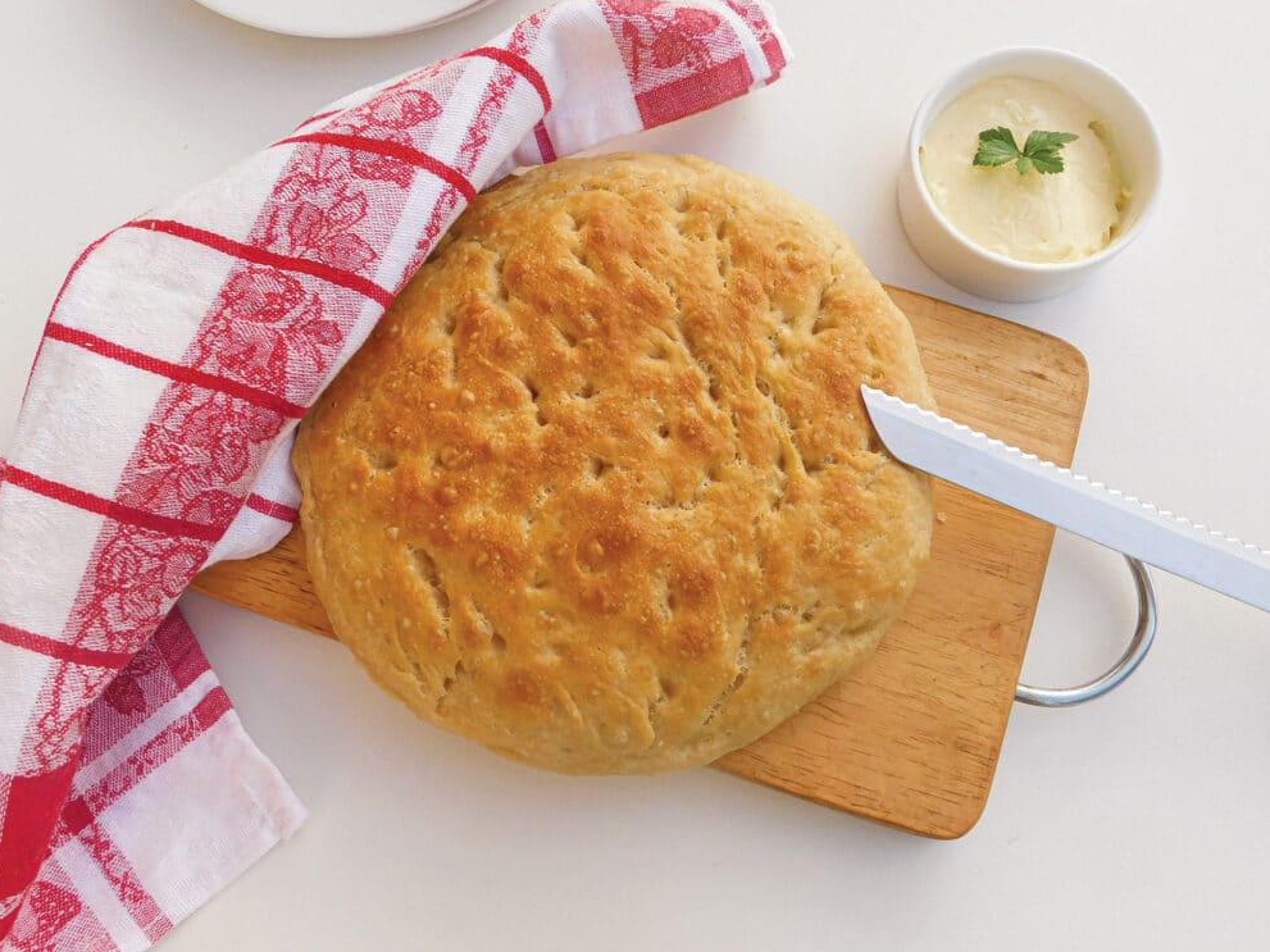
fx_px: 1137
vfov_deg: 45.4
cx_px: 619
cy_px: 469
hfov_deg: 58.3
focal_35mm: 31
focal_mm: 5.3
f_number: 3.2
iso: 125
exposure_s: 1/200
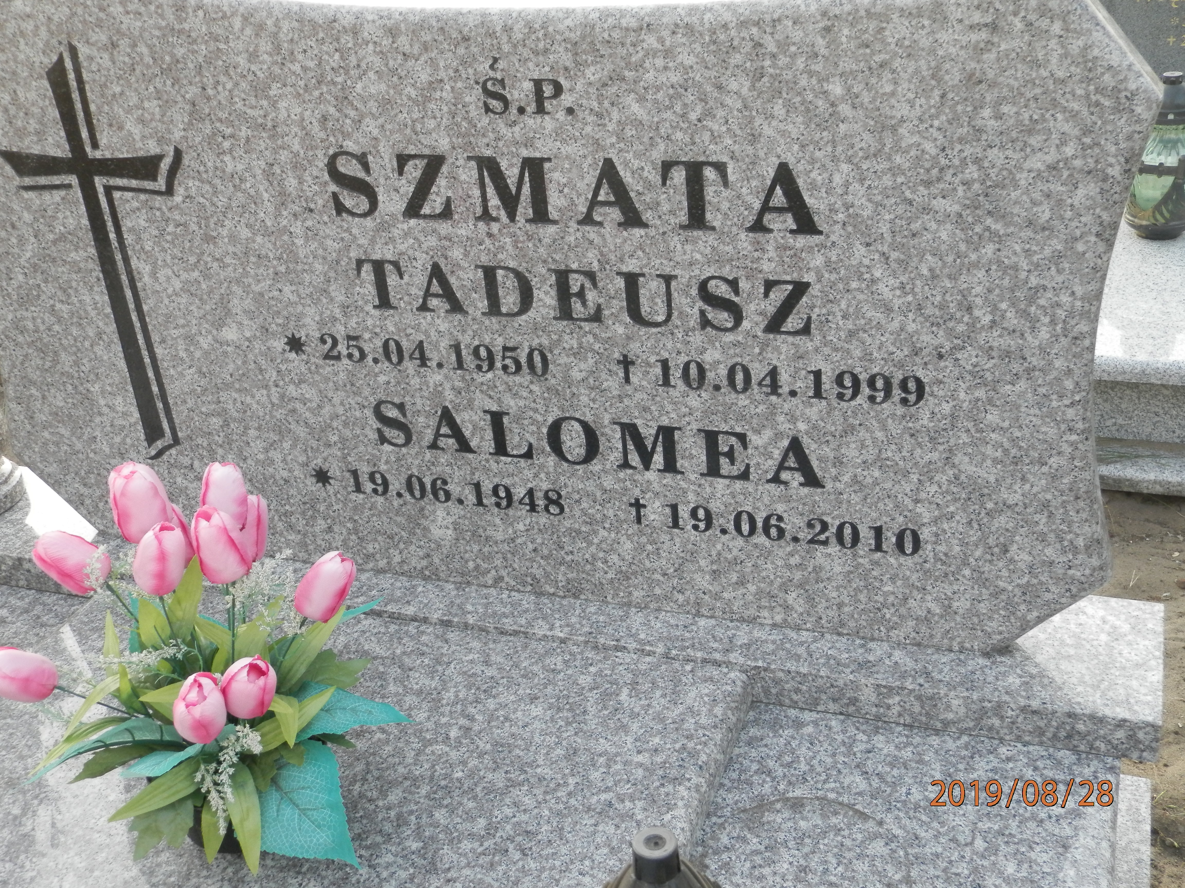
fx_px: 1369
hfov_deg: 46.8
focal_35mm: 40
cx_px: 592
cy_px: 444
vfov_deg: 36.0
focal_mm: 7.2
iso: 160
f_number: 3.5
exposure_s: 1/100
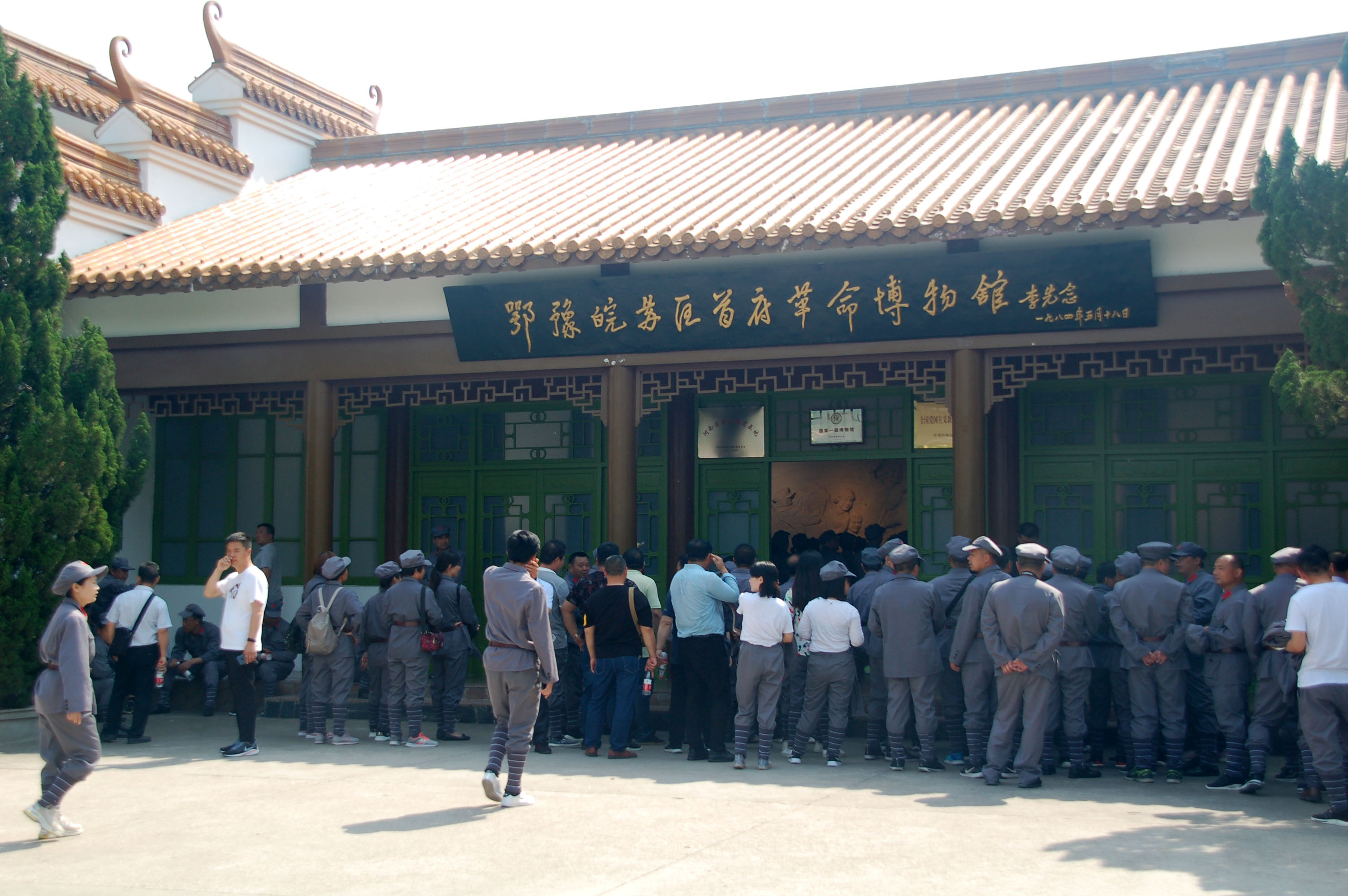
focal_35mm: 48
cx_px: 674
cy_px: 448
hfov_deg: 41.1
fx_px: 1796
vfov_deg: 28.0
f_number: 6.3
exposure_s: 1/250
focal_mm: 32
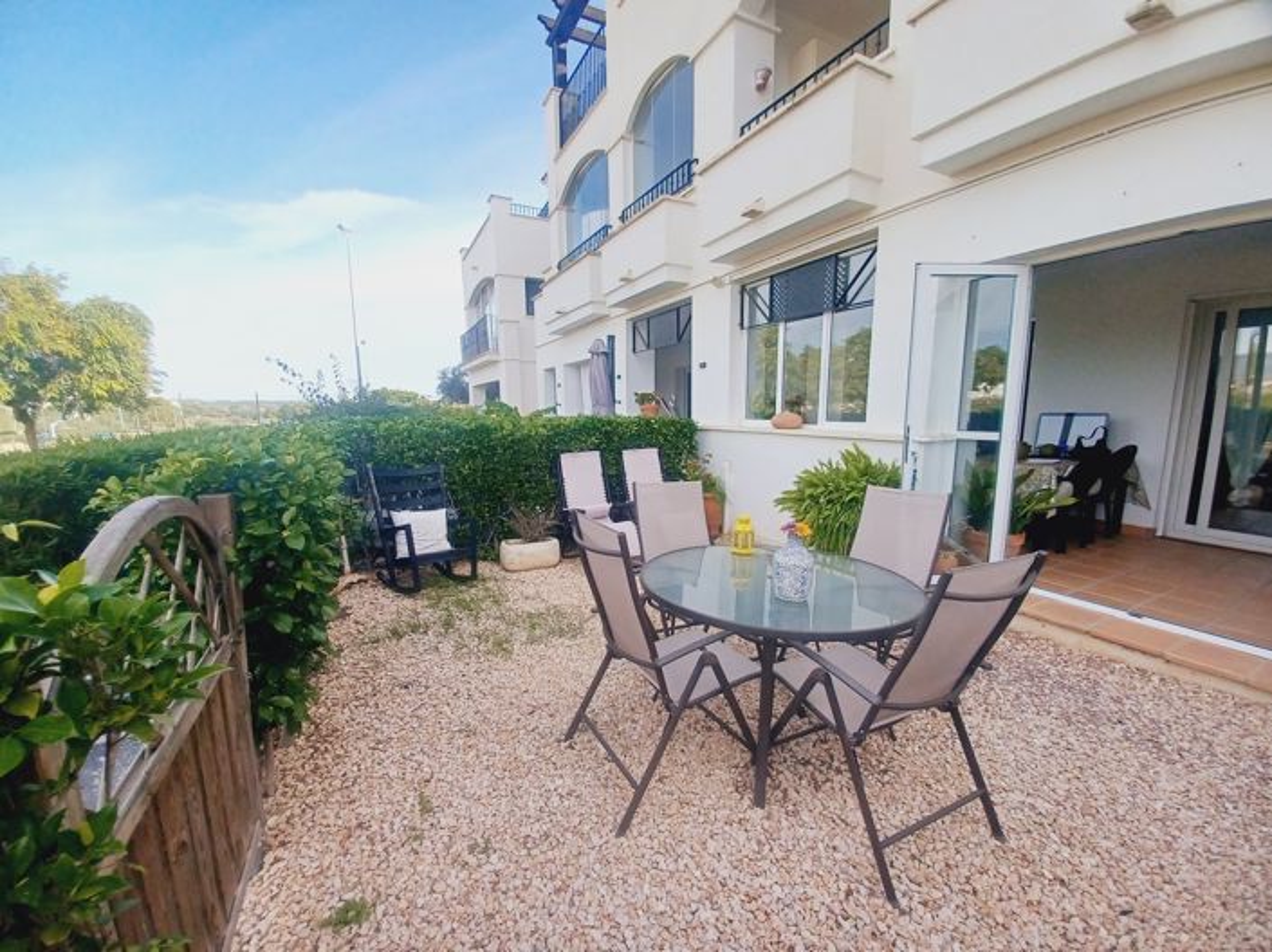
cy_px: 476
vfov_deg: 89.9
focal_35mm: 13
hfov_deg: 106.2
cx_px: 636
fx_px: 477
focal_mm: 1.42
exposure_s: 1/757
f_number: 2.2
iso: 40
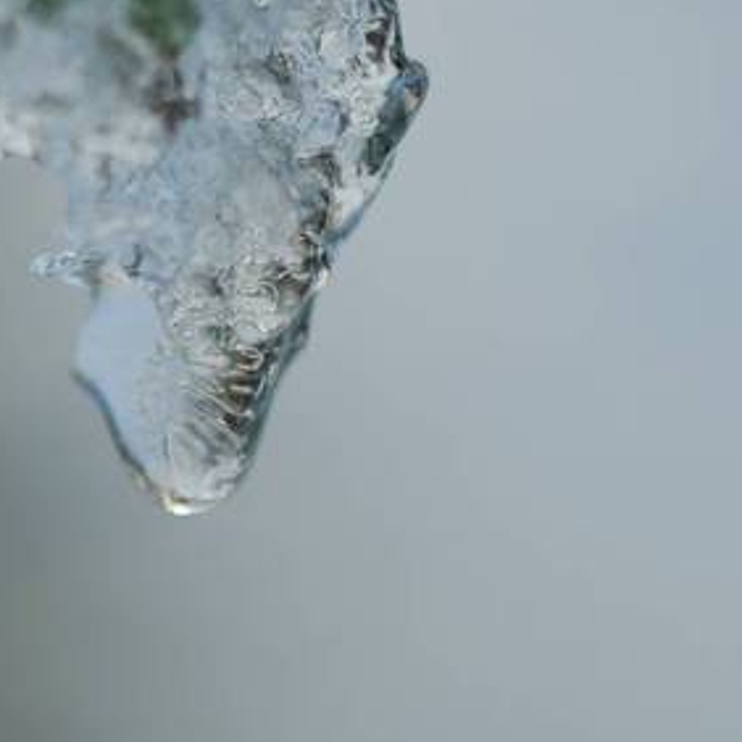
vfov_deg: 9.2
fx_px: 4608
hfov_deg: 9.2
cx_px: 179
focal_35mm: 190
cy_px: 197
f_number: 3.2
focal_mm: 60
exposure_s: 1/200
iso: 110
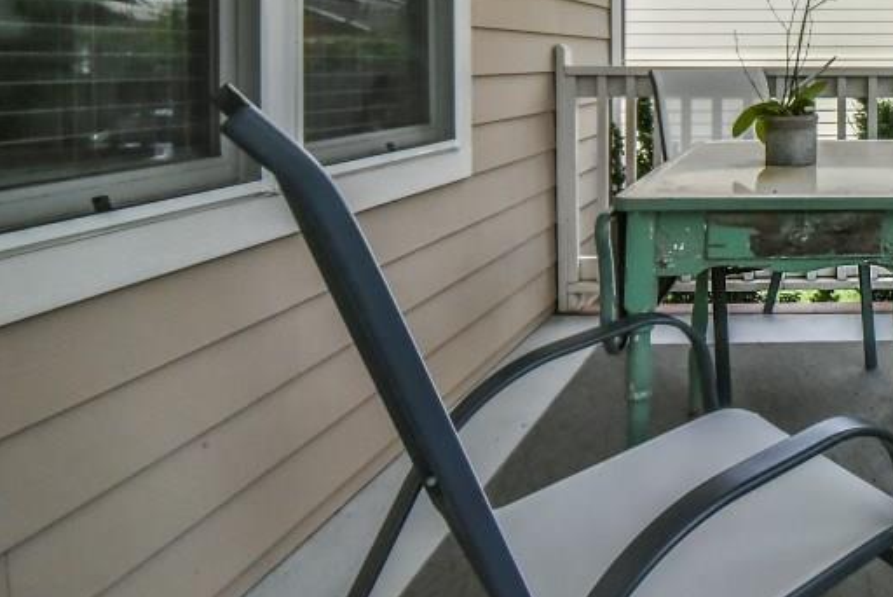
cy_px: 54
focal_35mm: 32
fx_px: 794
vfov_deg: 38.2
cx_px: 890
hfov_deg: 48.5
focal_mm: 16
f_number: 22
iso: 4000
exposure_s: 1/1250
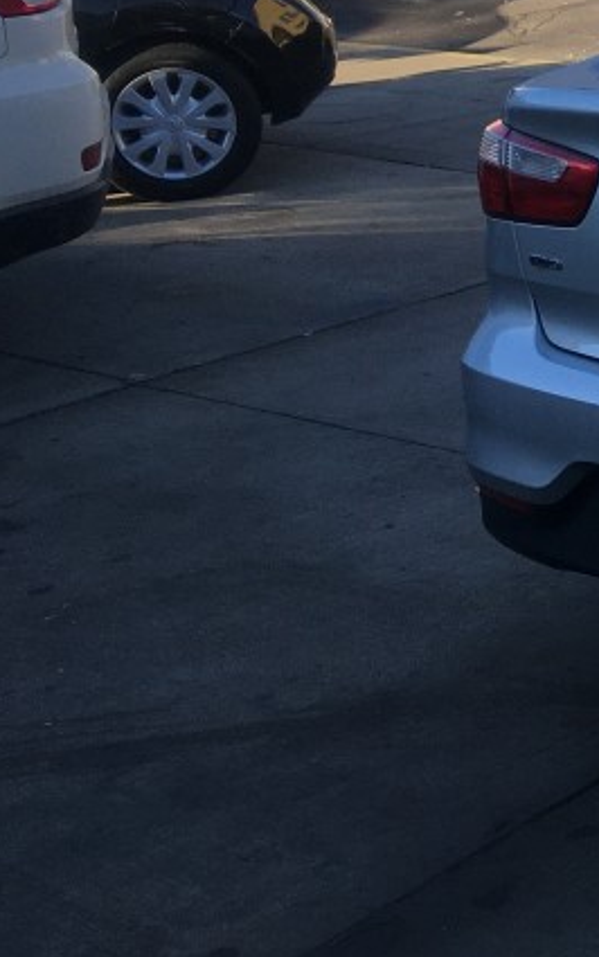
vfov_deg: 27.5
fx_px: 1931
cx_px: 1144
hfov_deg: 14.9
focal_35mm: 74
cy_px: 245
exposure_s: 1/496
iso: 25
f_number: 2.2
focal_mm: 4.15
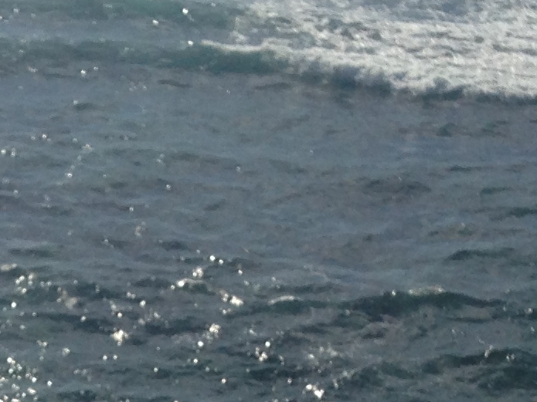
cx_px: -227
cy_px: 856
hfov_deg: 12.2
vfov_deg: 8.9
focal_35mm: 155
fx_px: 2404
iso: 50
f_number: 2.4
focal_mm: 4.12
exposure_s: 1/3195
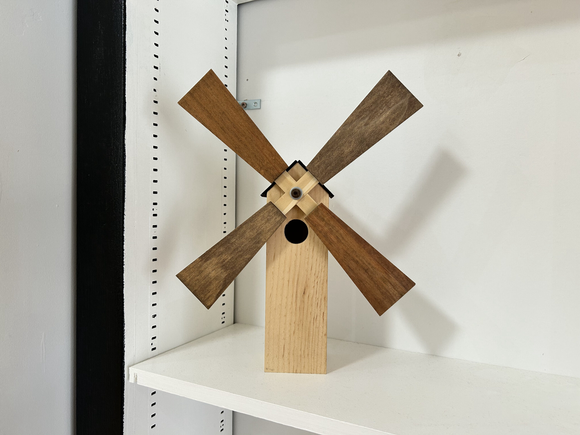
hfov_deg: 67.3
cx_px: 290
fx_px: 436
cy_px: 218
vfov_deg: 53.1
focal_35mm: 26
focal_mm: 5.7
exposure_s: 1/60
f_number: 1.5
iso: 80
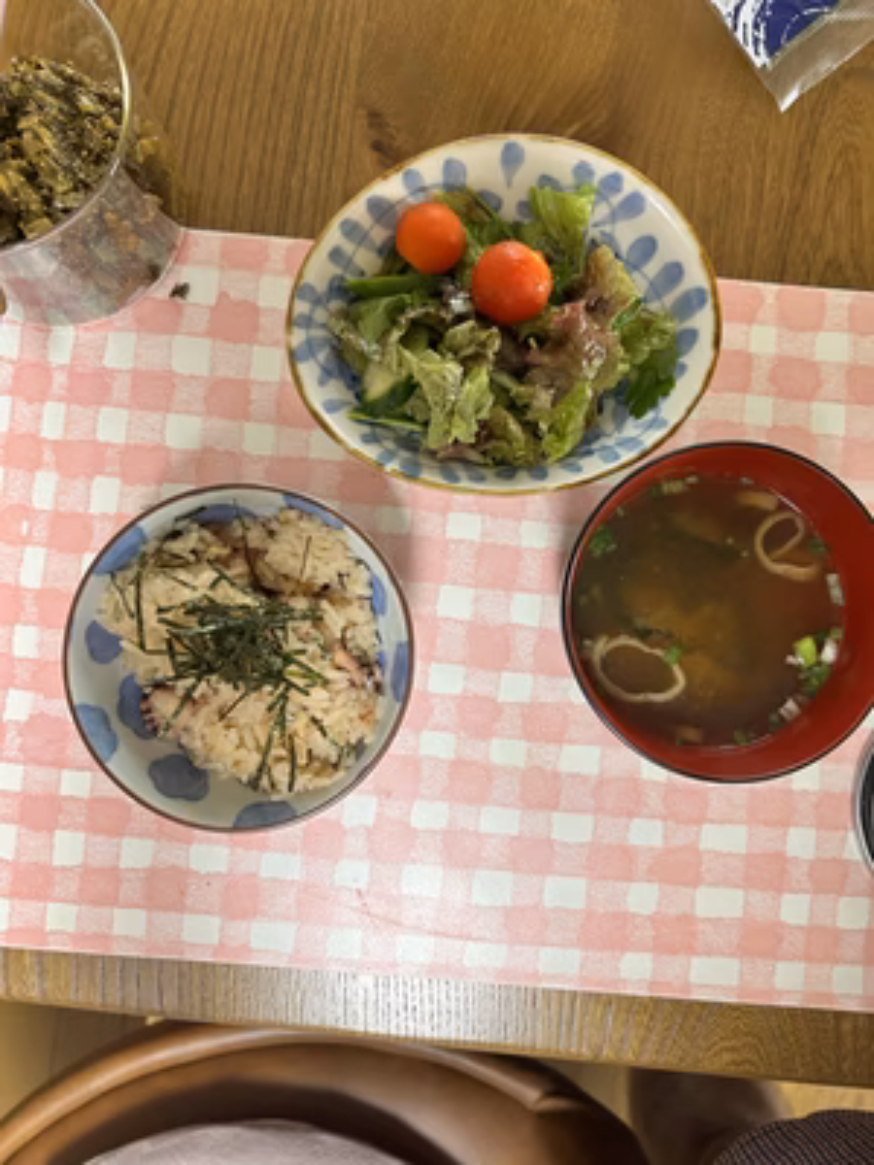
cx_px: 437
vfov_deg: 67.3
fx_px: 875
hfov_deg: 53.1
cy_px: 582
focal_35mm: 26
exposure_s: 1/60
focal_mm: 5.7
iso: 125
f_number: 1.5
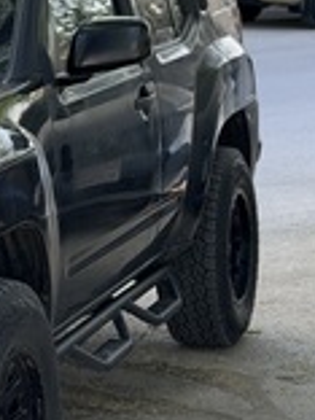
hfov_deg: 10.2
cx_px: -136
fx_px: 1711
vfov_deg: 13.8
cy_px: 12
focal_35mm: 141
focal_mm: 6.76
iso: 100
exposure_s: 1/527
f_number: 1.78
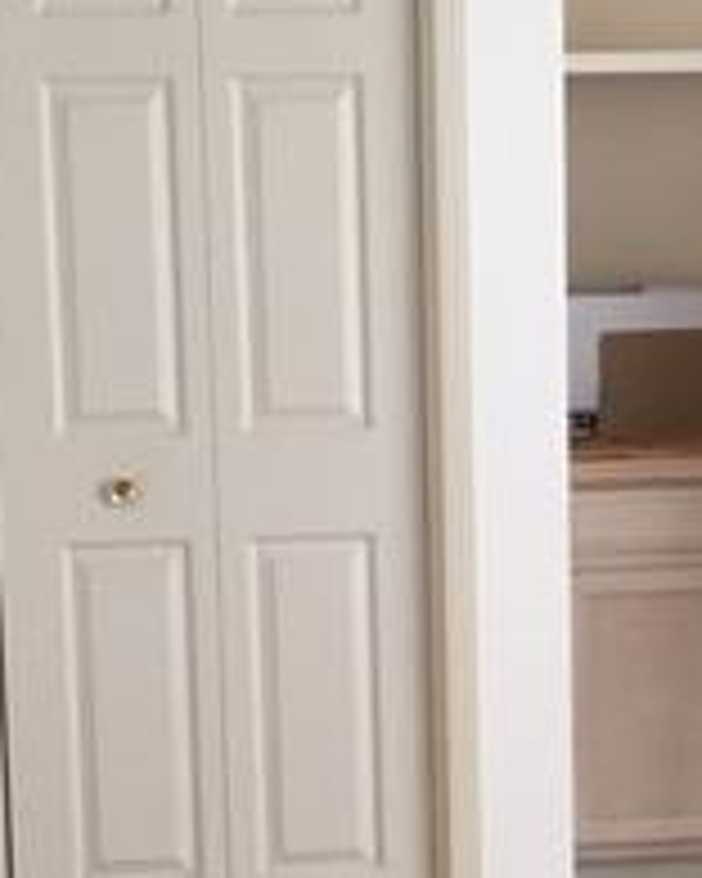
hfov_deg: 16.5
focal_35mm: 93
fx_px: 2415
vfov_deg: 20.6
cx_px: 472
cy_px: 522
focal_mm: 4.15
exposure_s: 1/20
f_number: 2.2
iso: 200
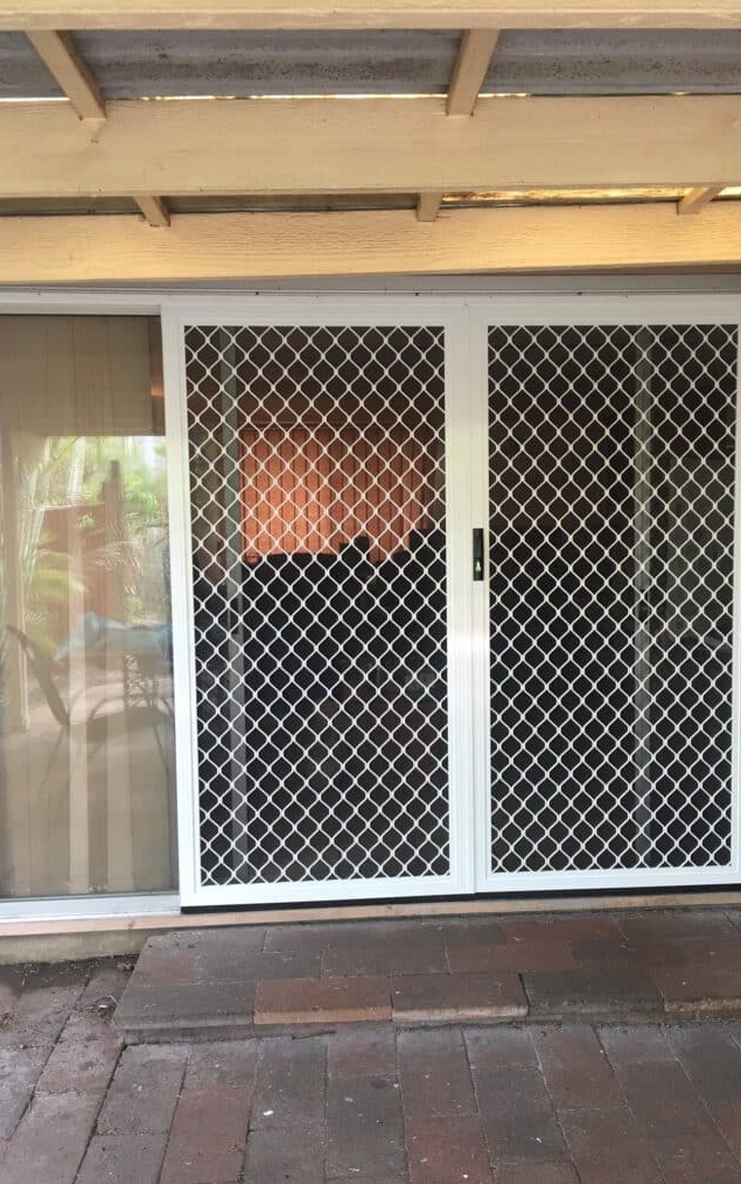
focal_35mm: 31
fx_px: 1001
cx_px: 422
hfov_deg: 40.5
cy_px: 595
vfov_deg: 61.2
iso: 32
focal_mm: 4.15
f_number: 2.2
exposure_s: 1/17
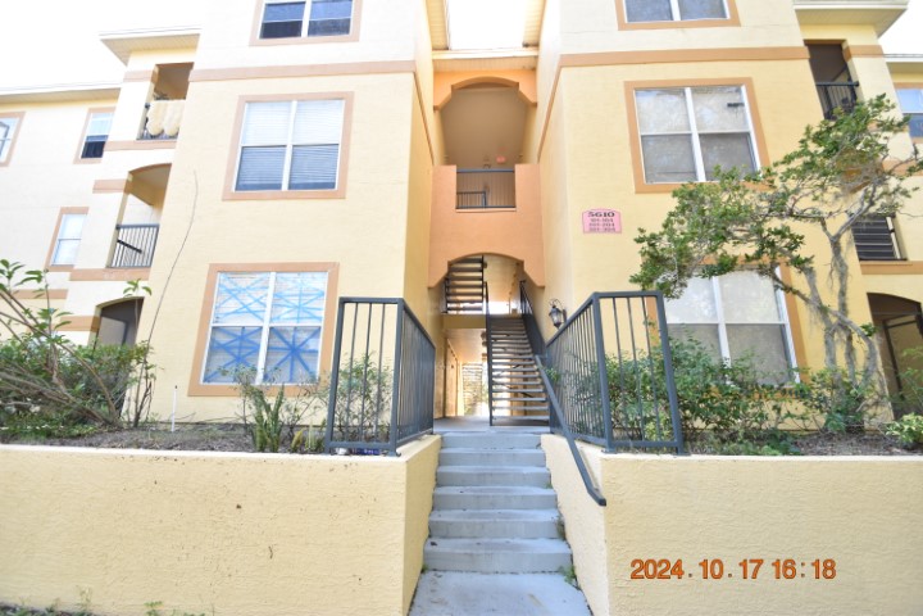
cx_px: 462
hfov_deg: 100.4
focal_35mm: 15
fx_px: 385
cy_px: 308
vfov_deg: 77.3
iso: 400
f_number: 5.6
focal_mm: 10
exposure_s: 1/125
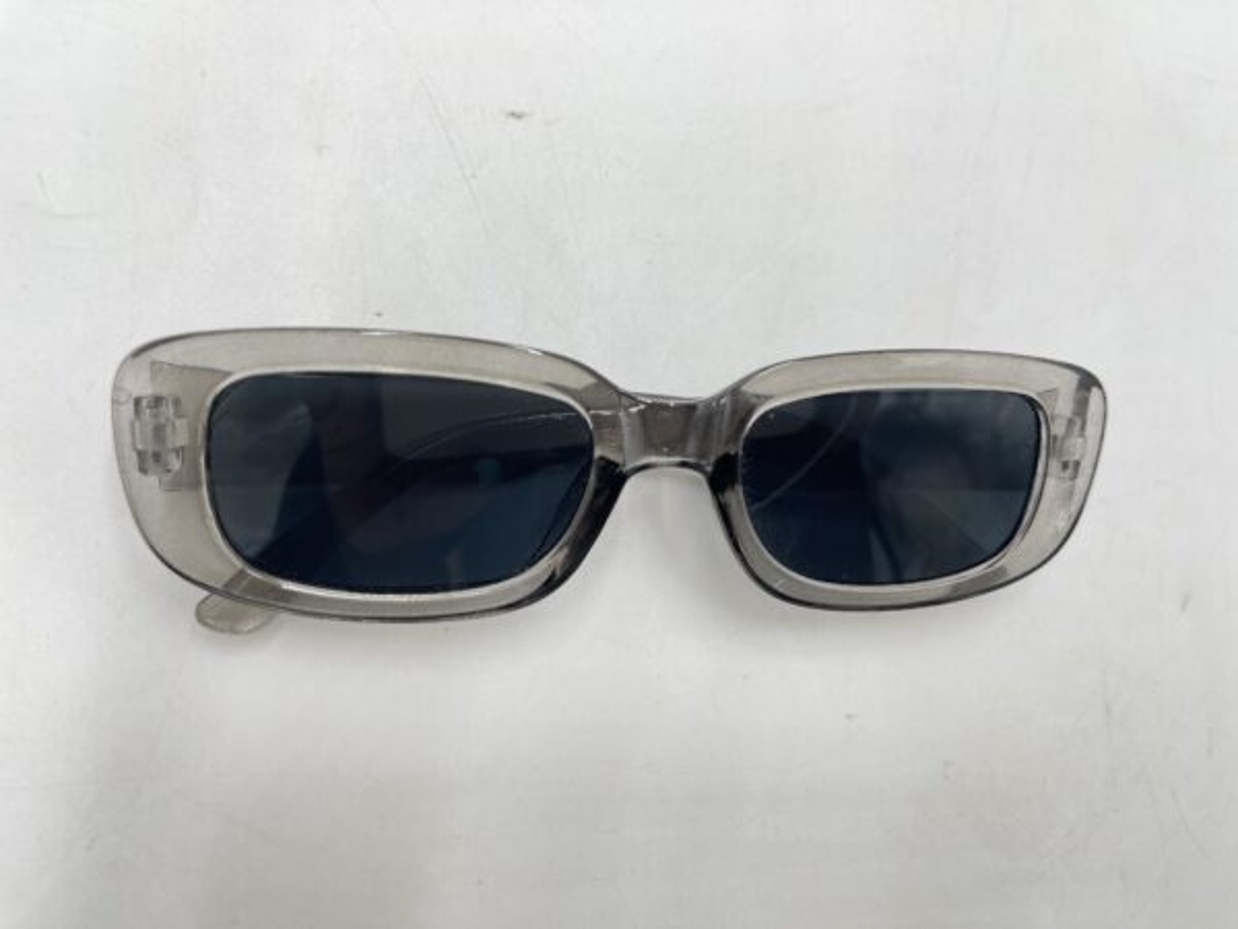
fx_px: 894
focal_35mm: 25
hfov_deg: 69.4
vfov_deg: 54.9
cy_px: 464
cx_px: 619
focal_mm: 5.1
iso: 32
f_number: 1.6
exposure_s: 1/150
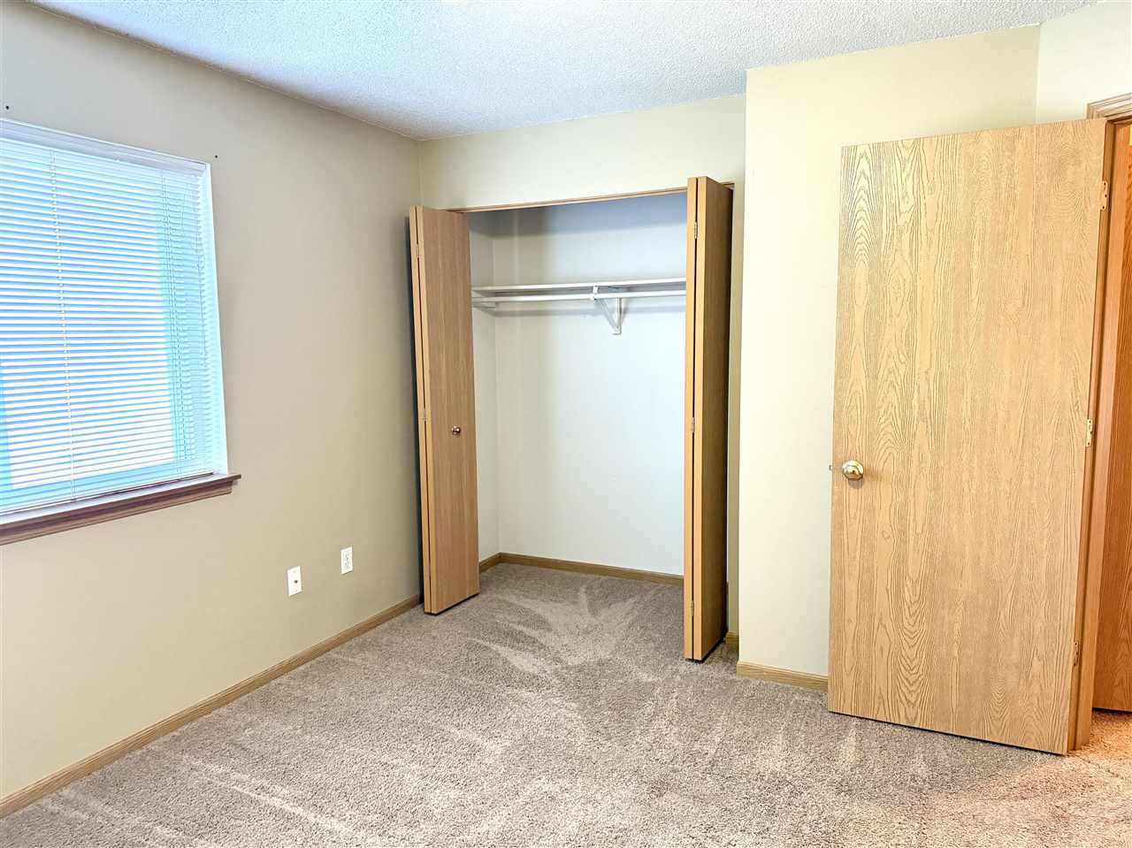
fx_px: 785
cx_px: 566
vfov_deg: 56.8
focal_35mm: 24
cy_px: 424
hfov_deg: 71.6
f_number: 1.78
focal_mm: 6.76
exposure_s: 1/60
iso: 500
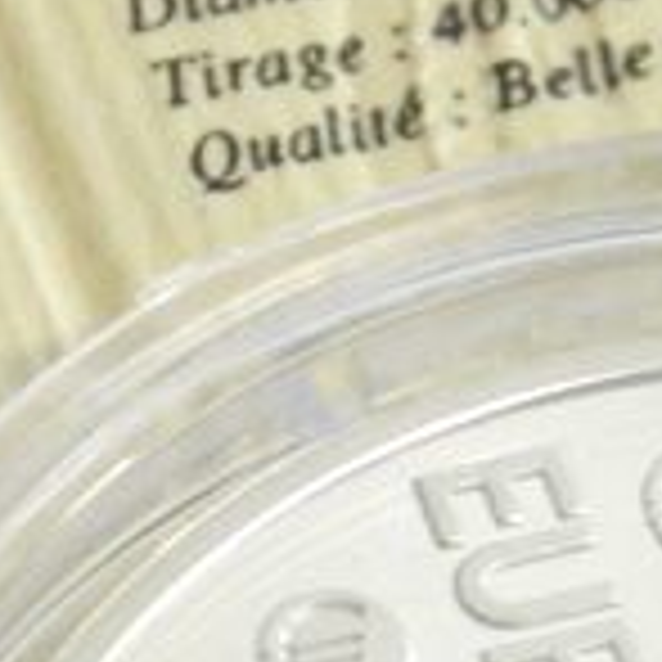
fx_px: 8633
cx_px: 5
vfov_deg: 4.4
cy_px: 696
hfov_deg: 4.4
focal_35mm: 399
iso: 400
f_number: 4
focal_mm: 12.6
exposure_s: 1/40
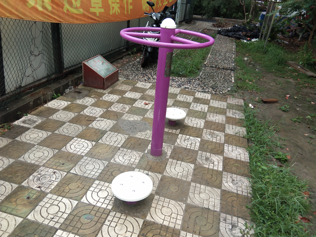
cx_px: 158
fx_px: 283
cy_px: 118
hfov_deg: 58.4
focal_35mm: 31
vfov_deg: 45.4
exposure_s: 1/100
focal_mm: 3.69
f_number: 2.2
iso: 100
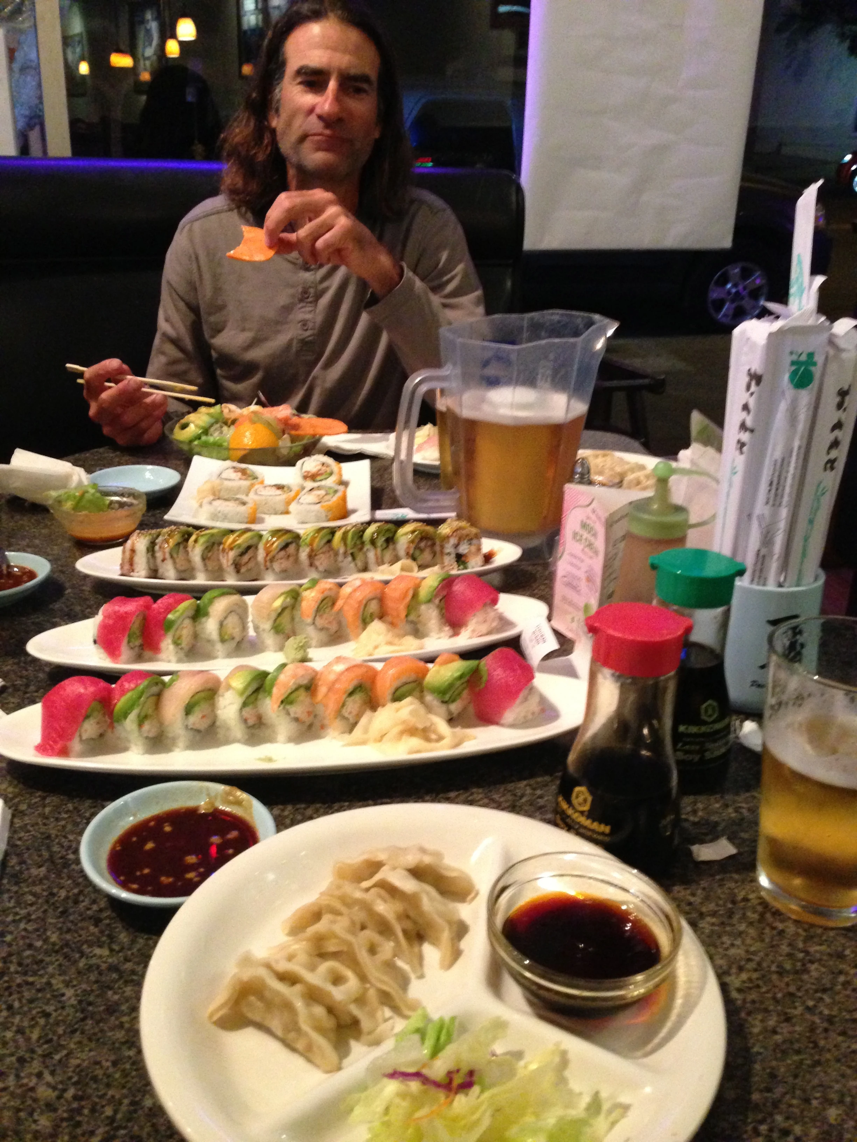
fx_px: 1089
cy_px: 571
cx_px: 428
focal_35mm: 33
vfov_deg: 55.4
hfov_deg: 42.9
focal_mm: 4.13
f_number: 2.4
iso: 500
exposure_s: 1/15
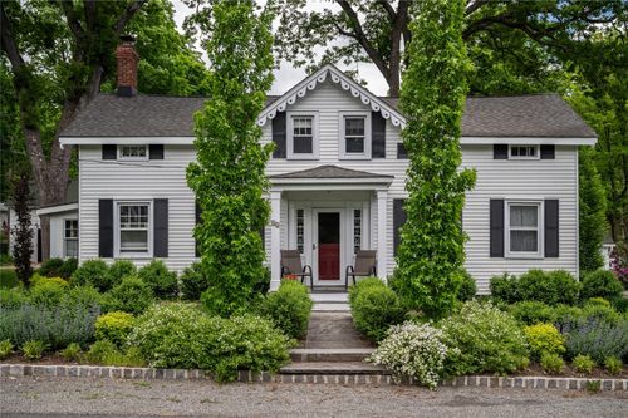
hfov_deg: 53.1
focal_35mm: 36
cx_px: 314
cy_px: 209
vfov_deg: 36.8
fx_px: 628
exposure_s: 1/160
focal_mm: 36
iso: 100
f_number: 6.3
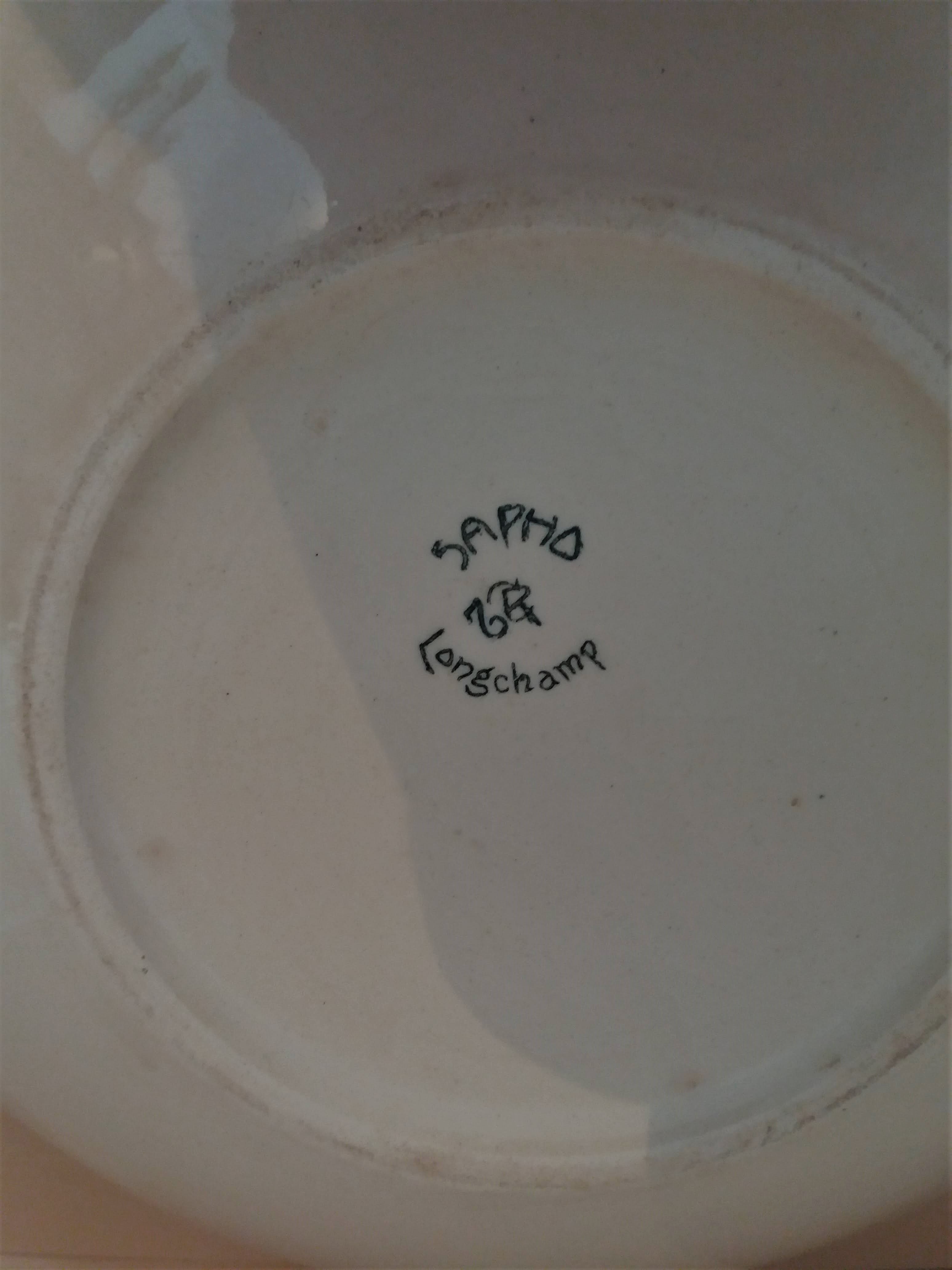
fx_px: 1027
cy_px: 635
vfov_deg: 63.4
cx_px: 476
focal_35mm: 28
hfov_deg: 49.7
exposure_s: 1/17
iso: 200
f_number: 1.9
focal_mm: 3.7
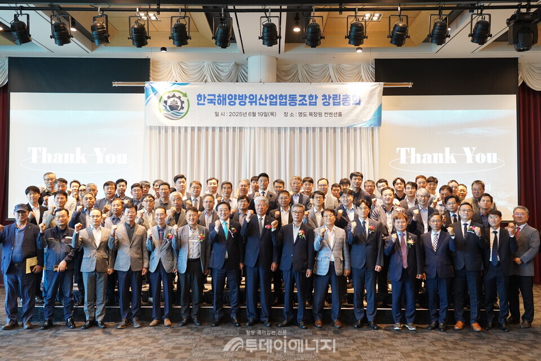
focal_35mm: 33
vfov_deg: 40.0
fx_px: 496
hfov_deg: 57.2
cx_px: 270
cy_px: 180
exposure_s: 1/250
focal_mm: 33
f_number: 4.5
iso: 4000
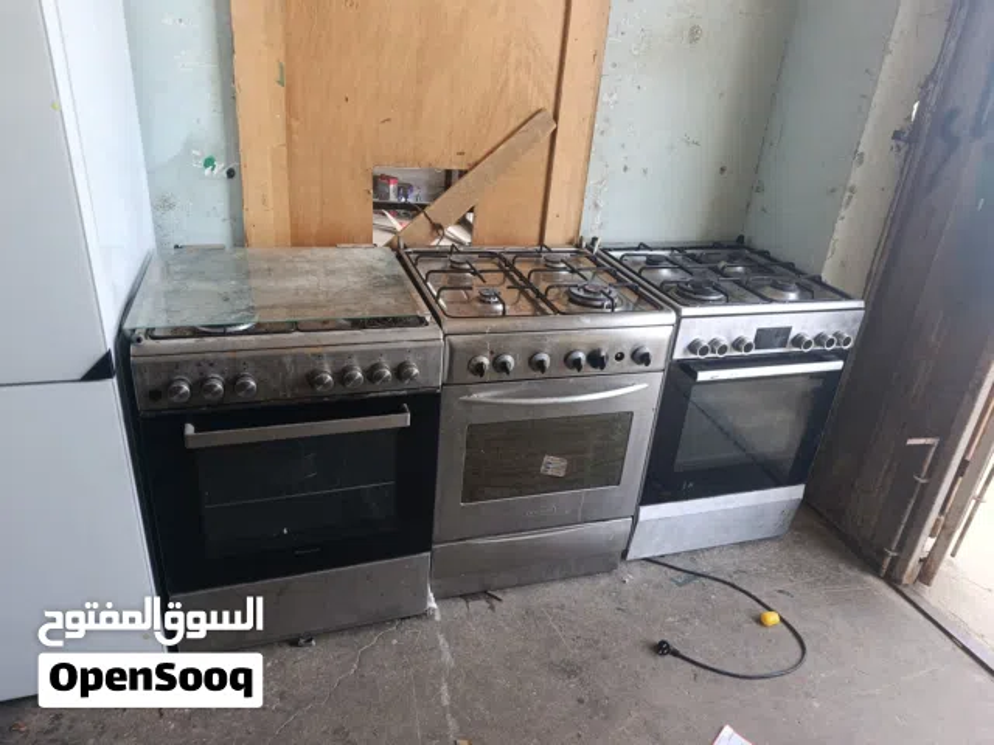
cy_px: 372
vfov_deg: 58.9
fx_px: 660
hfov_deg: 73.9
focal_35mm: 23
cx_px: 497
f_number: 1.65
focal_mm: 6.11
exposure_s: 1/100
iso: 362
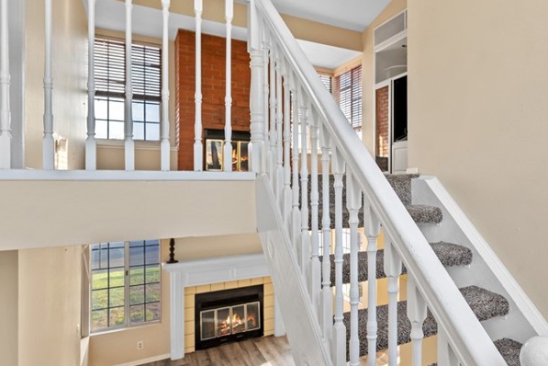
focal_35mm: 24
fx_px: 365
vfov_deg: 53.1
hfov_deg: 69.1
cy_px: 187
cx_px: 408
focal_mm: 14
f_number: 8
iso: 640
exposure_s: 1/40
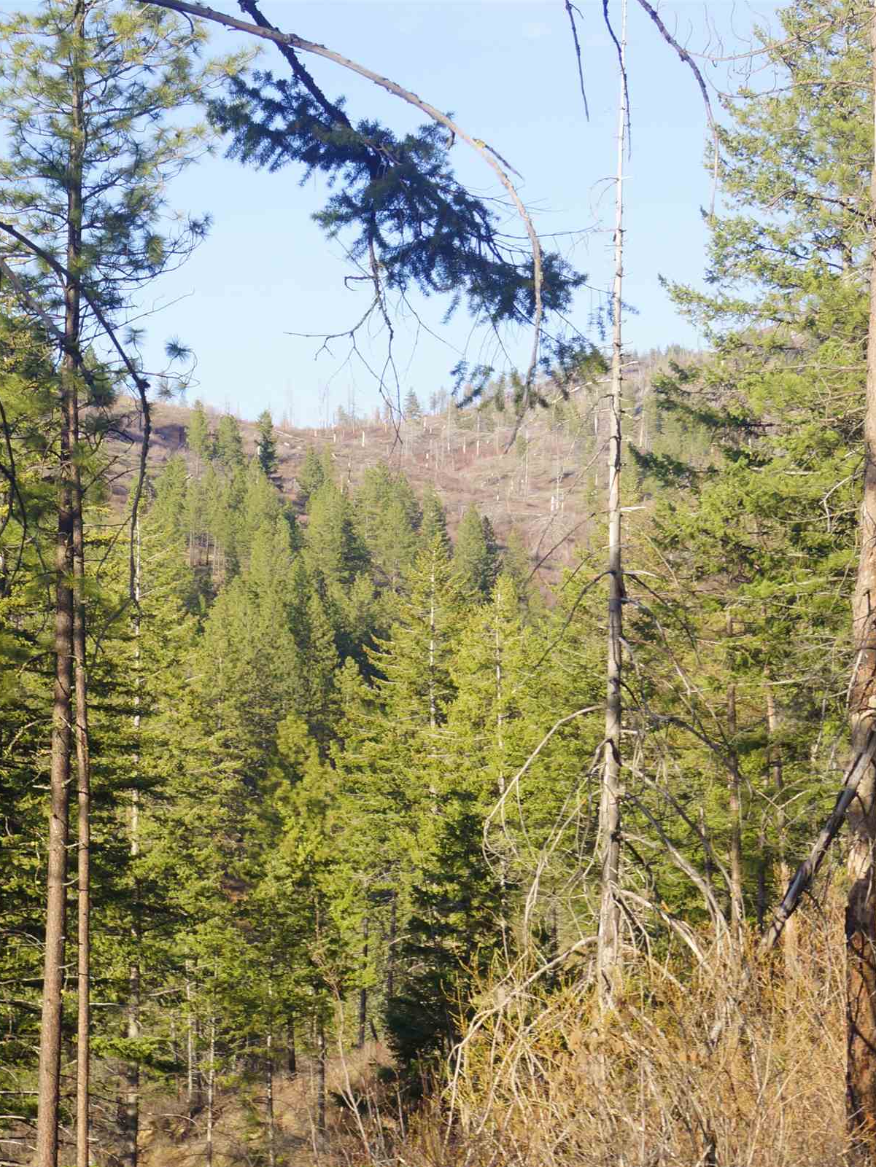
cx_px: 108
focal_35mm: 83
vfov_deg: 23.5
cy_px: 746
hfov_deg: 17.5
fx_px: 2800
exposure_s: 1/80
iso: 100
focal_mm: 30
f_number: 10
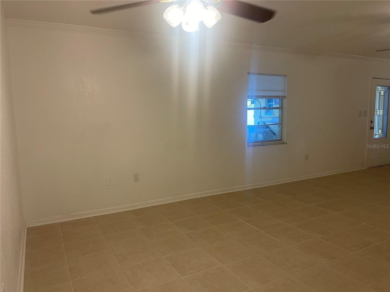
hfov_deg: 69.4
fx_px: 282
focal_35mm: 25
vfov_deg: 54.9
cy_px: 146
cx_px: 195
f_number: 1.6
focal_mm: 5.1
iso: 80
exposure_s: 1/60
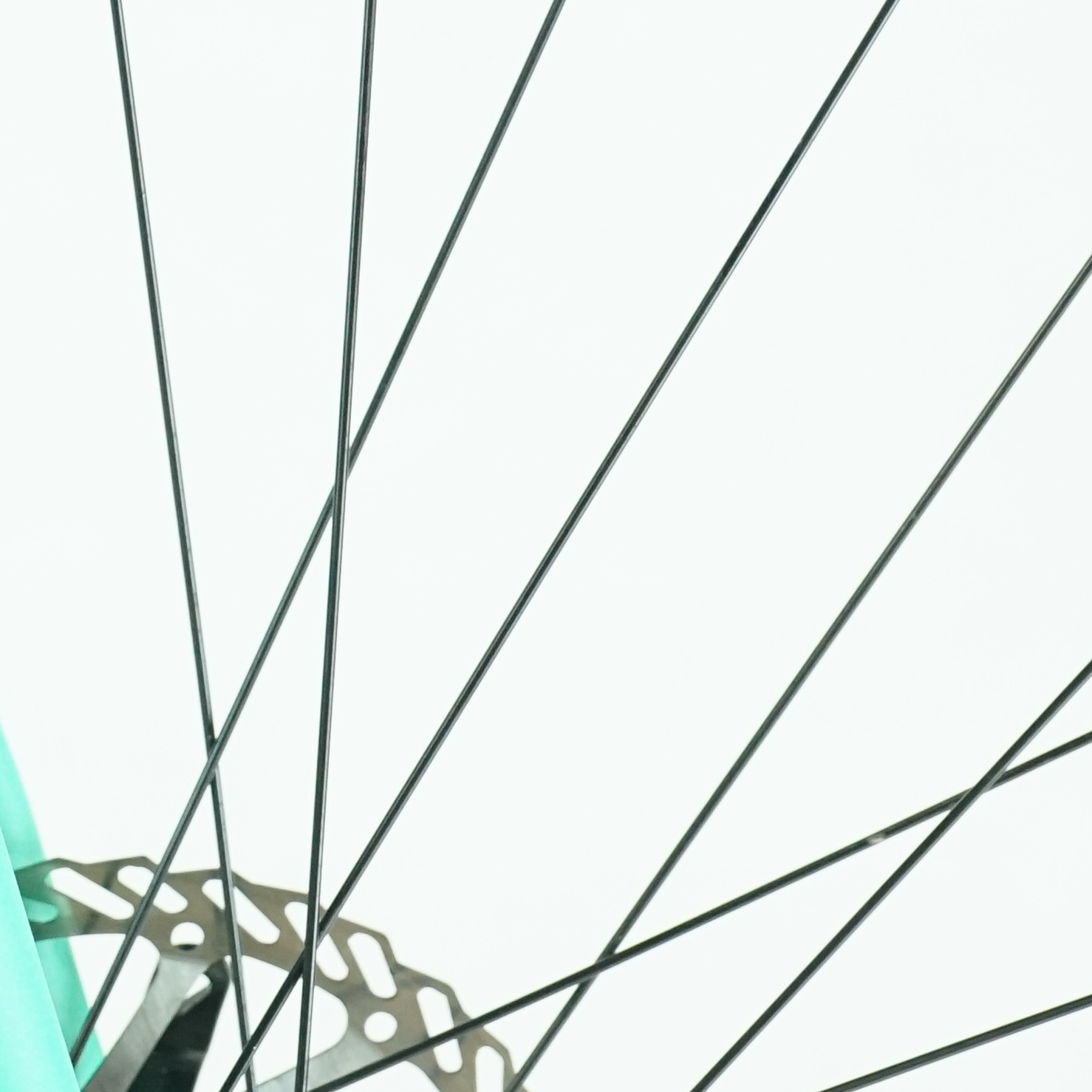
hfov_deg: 10.1
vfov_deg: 10.3
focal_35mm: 169
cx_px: -341
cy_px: 179
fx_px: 6032
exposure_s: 1/200
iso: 2500
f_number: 5.6
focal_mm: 49
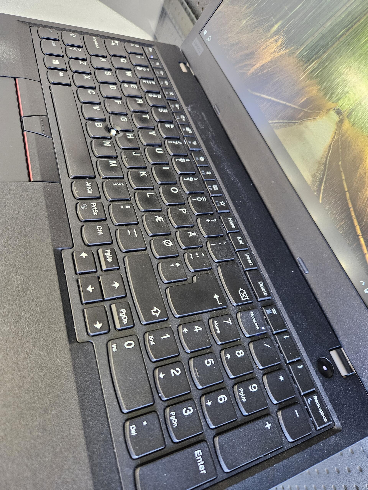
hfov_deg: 58.9
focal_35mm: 23
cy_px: 245
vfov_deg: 73.9
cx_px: 184
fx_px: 326
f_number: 1.8
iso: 500
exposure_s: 1/33.3
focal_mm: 5.4
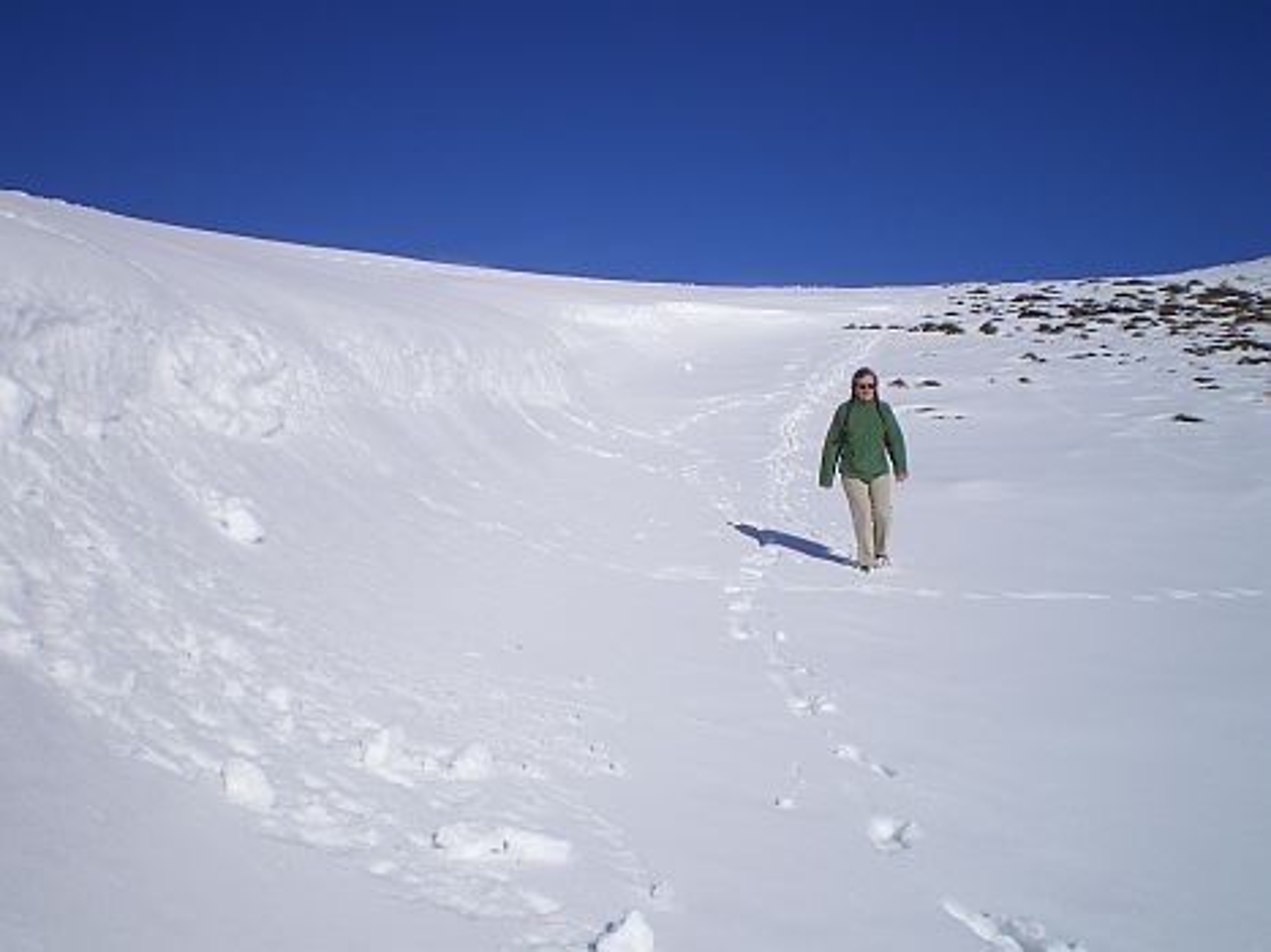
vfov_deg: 37.7
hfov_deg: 49.0
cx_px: 636
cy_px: 476
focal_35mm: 38
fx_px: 1395
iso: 64
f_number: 4.6
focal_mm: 6.3
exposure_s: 1/1250
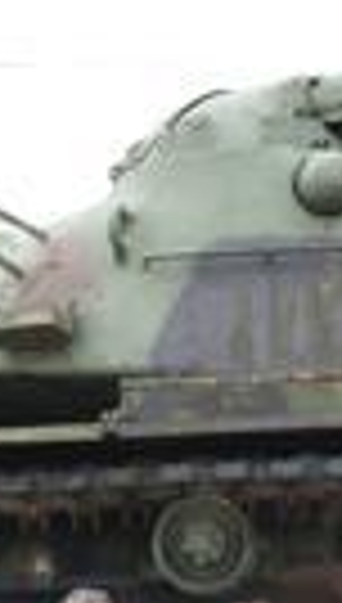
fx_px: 1842
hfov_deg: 10.6
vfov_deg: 17.8
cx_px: 232
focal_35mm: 115
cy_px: 702
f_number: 2.8
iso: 140
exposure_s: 1/640
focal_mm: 24
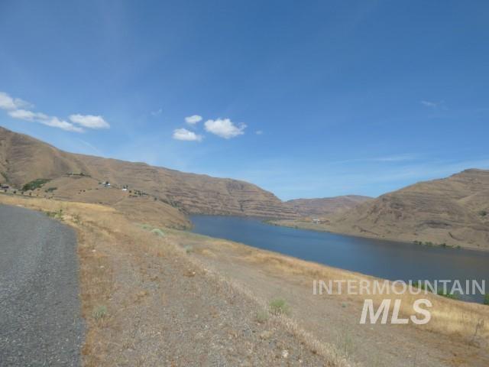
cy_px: 184
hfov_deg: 81.7
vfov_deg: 66.0
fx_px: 283
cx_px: 244
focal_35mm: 20
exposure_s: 1/2000
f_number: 3.2
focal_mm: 3.58
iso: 100
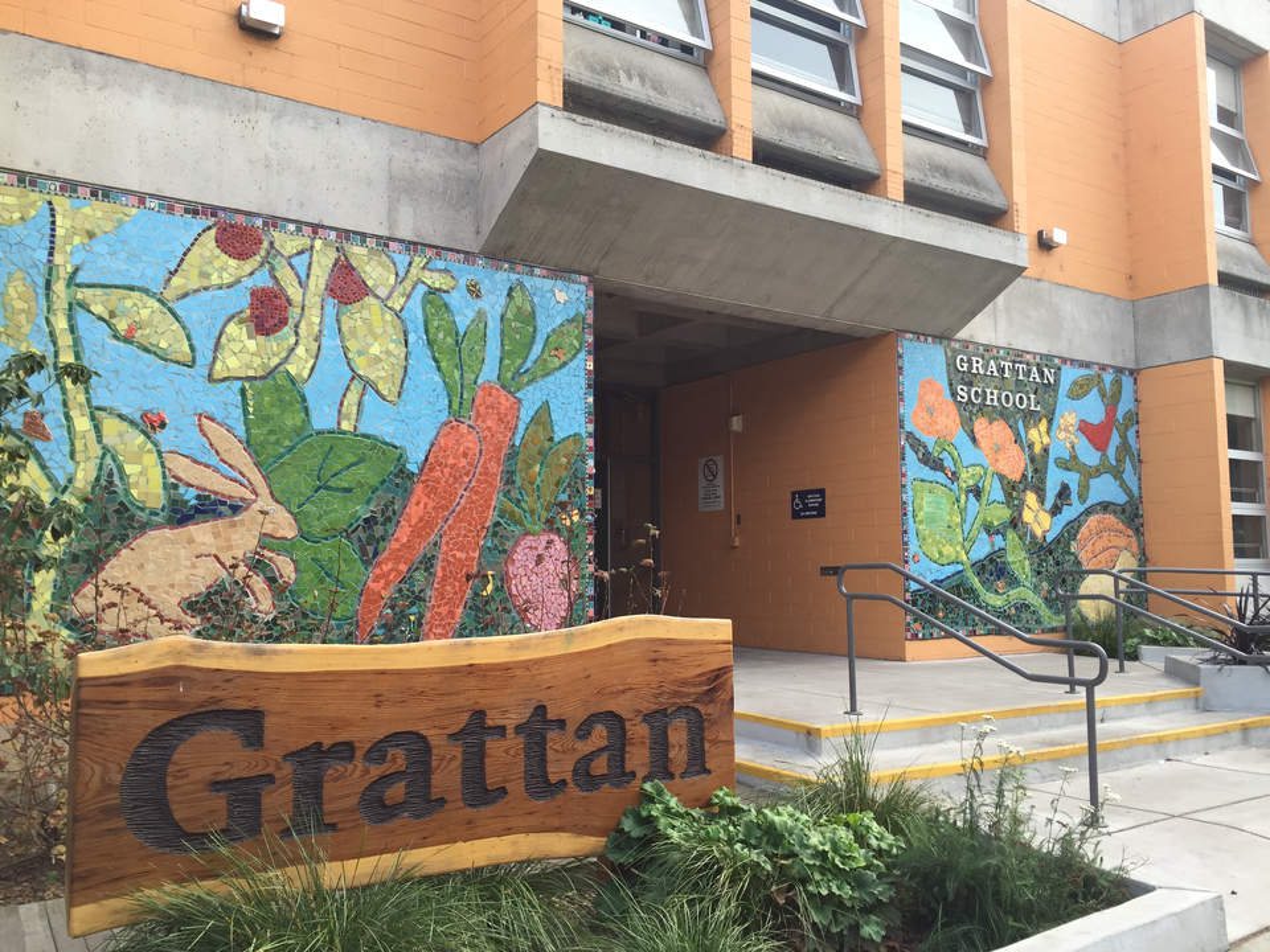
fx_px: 1064
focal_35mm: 29
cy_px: 476
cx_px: 635
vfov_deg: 48.2
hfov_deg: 61.7
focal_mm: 4.15
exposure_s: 1/169
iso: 32
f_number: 2.2
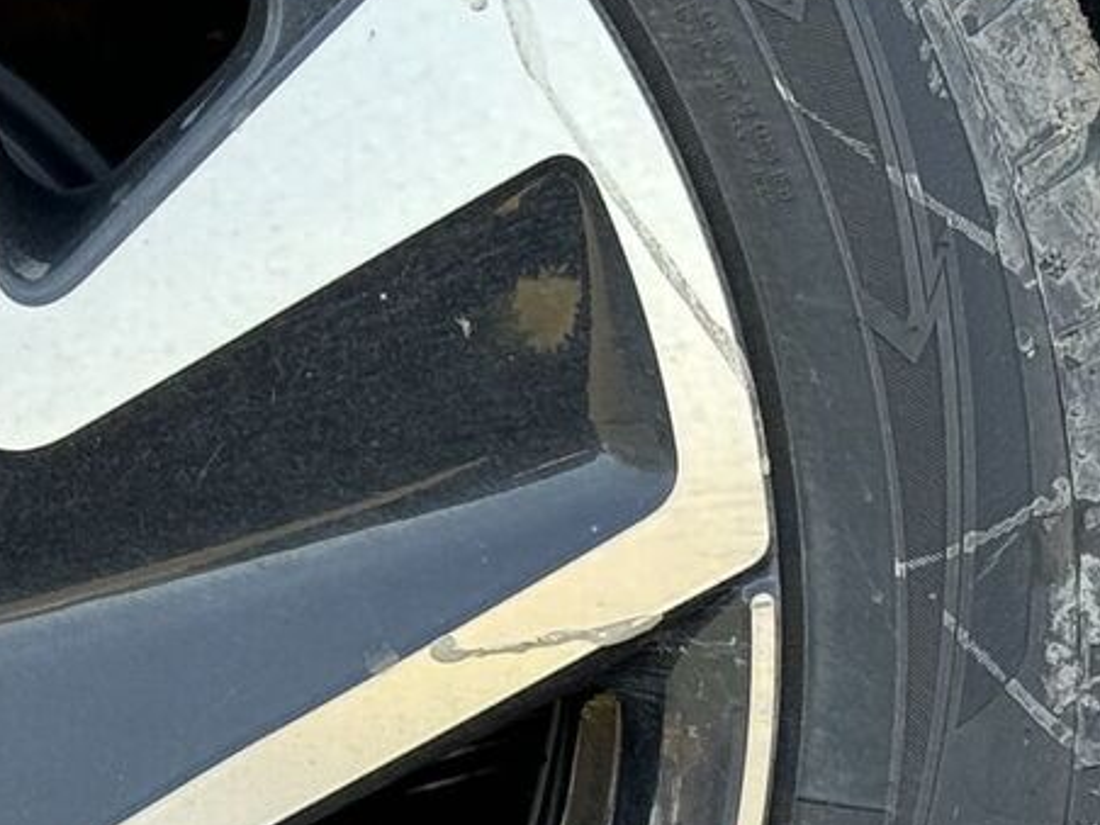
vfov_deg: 7.3
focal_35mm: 204
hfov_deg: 9.5
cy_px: 625
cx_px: -455
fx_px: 6483
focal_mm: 6.86
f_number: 1.78
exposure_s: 1/262
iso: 64
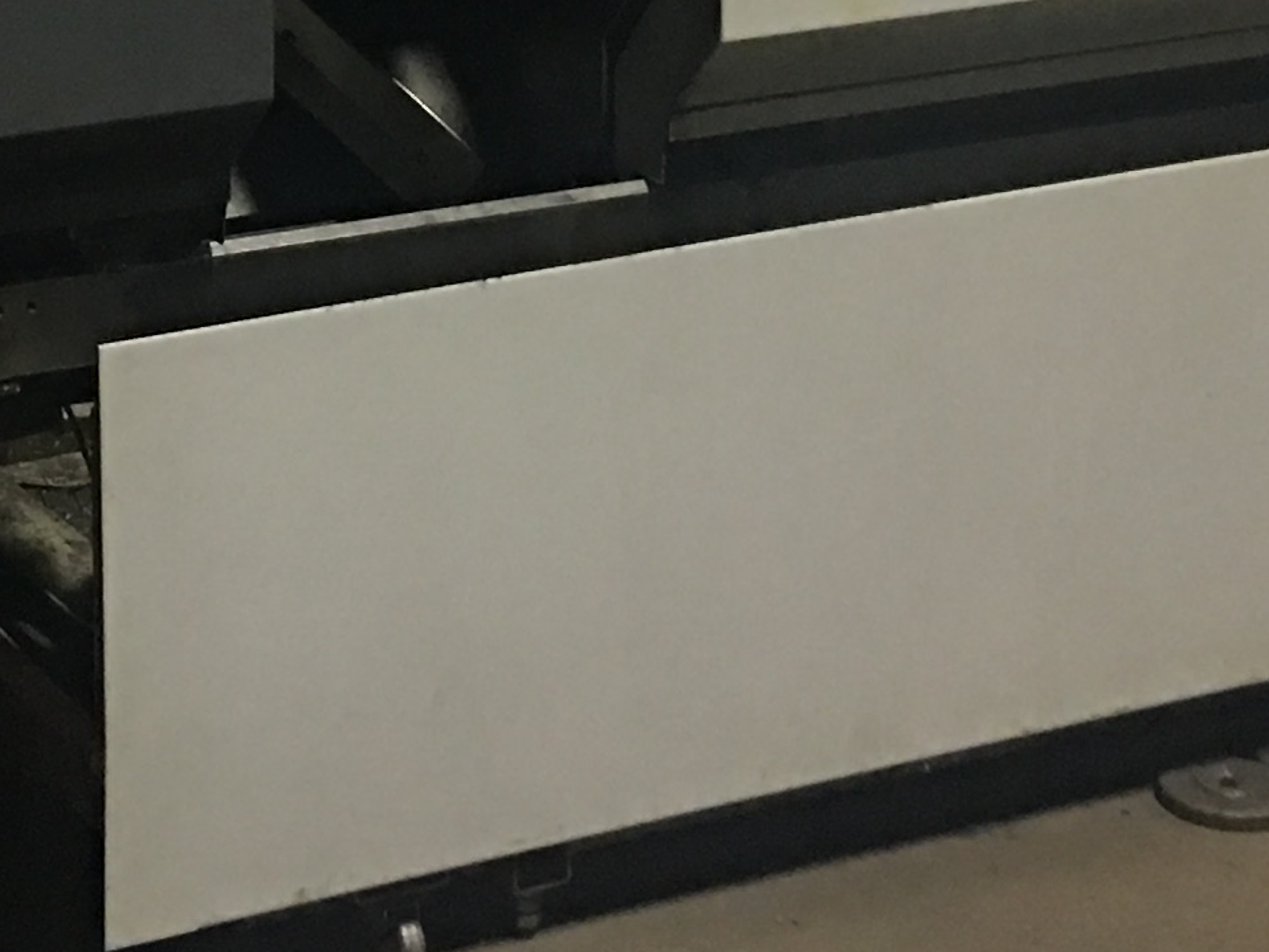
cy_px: -503
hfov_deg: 16.0
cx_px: 174
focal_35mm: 122
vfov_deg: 11.6
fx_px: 4474
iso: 64
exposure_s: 1/4
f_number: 2.2
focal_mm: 4.15
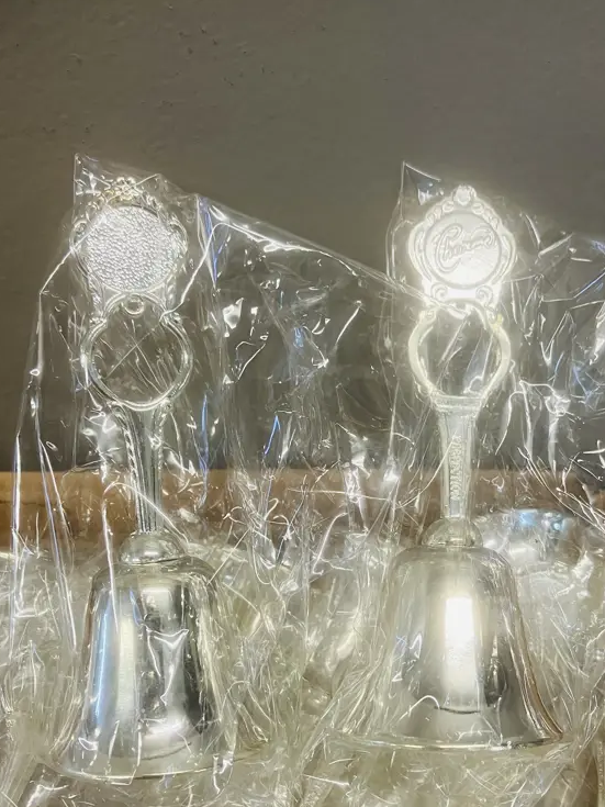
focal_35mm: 39
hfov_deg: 36.6
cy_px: 504
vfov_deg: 47.4
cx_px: 370
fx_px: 909
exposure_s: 1/50
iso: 64
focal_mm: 3.99
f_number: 1.8
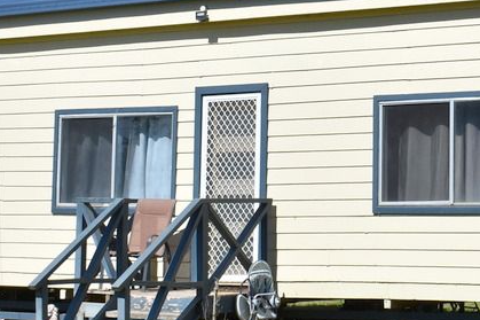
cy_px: 30
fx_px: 1679
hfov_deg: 15.9
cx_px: 510
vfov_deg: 10.8
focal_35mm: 126
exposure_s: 1/500
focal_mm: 22
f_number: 8
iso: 110
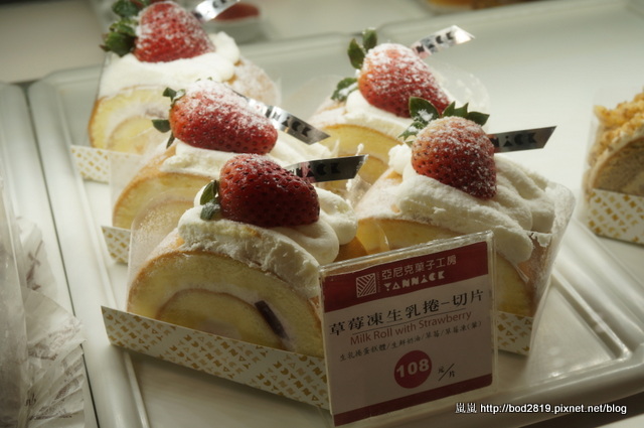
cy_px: 214
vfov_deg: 28.0
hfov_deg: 41.2
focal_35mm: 48
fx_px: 858
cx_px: 322
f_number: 9
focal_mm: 32
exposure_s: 1/100
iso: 200
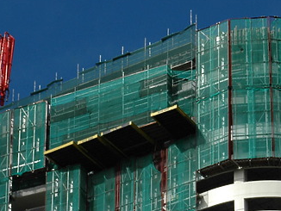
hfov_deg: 6.9
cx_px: 132
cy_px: 210
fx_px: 2323
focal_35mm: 286
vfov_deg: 5.2
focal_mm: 72
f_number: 11
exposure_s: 1/500
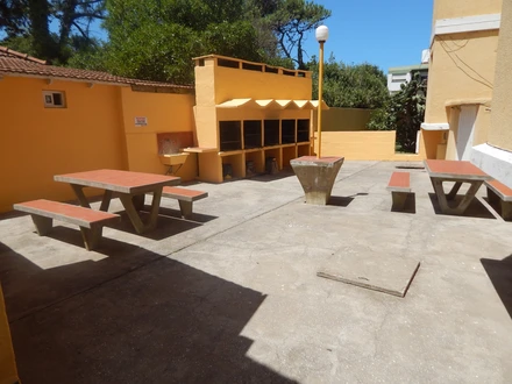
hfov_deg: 73.9
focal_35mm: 23
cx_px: 256
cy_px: 192
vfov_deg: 58.9
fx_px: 340
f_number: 6
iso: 125
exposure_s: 1/640
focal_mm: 4
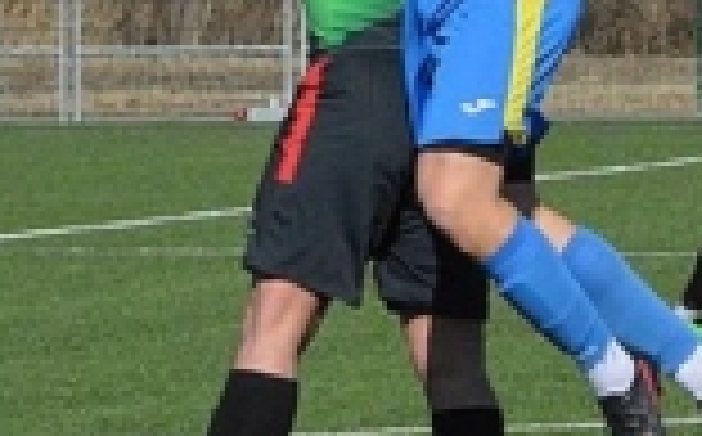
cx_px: 675
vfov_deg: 2.7
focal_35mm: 482
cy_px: -22
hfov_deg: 4.4
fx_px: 9208
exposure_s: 1/2500
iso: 3200
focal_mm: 98
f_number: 18
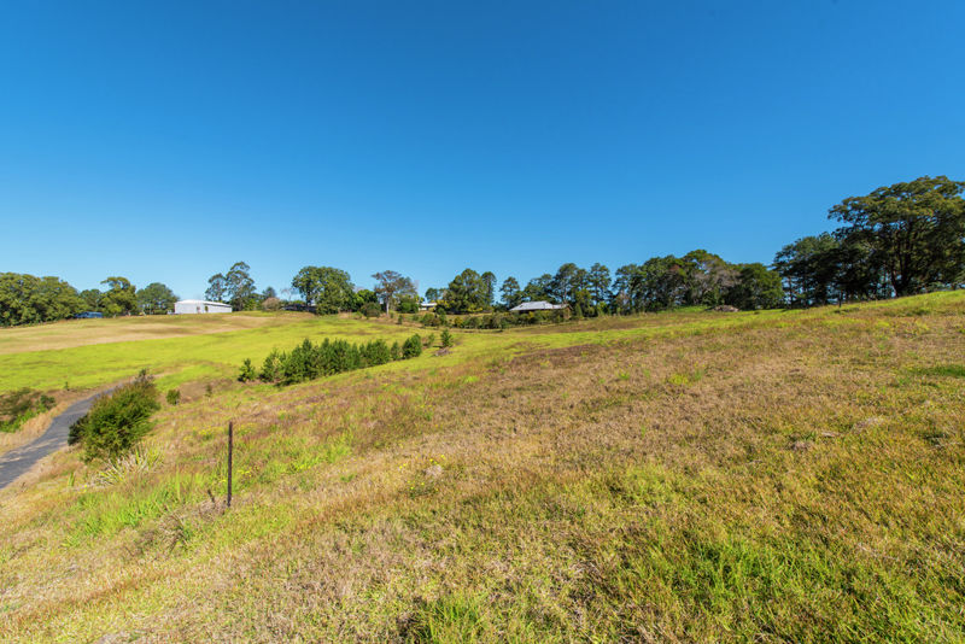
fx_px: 375
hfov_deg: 104.2
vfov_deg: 81.3
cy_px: 322
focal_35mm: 14
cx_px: 482
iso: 100
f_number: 9
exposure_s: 1/400
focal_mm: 14
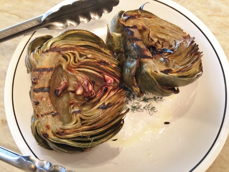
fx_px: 192
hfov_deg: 61.7
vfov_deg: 48.2
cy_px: 86
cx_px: 114
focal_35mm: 29
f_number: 2.2
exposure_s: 1/15
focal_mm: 4.15
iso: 80
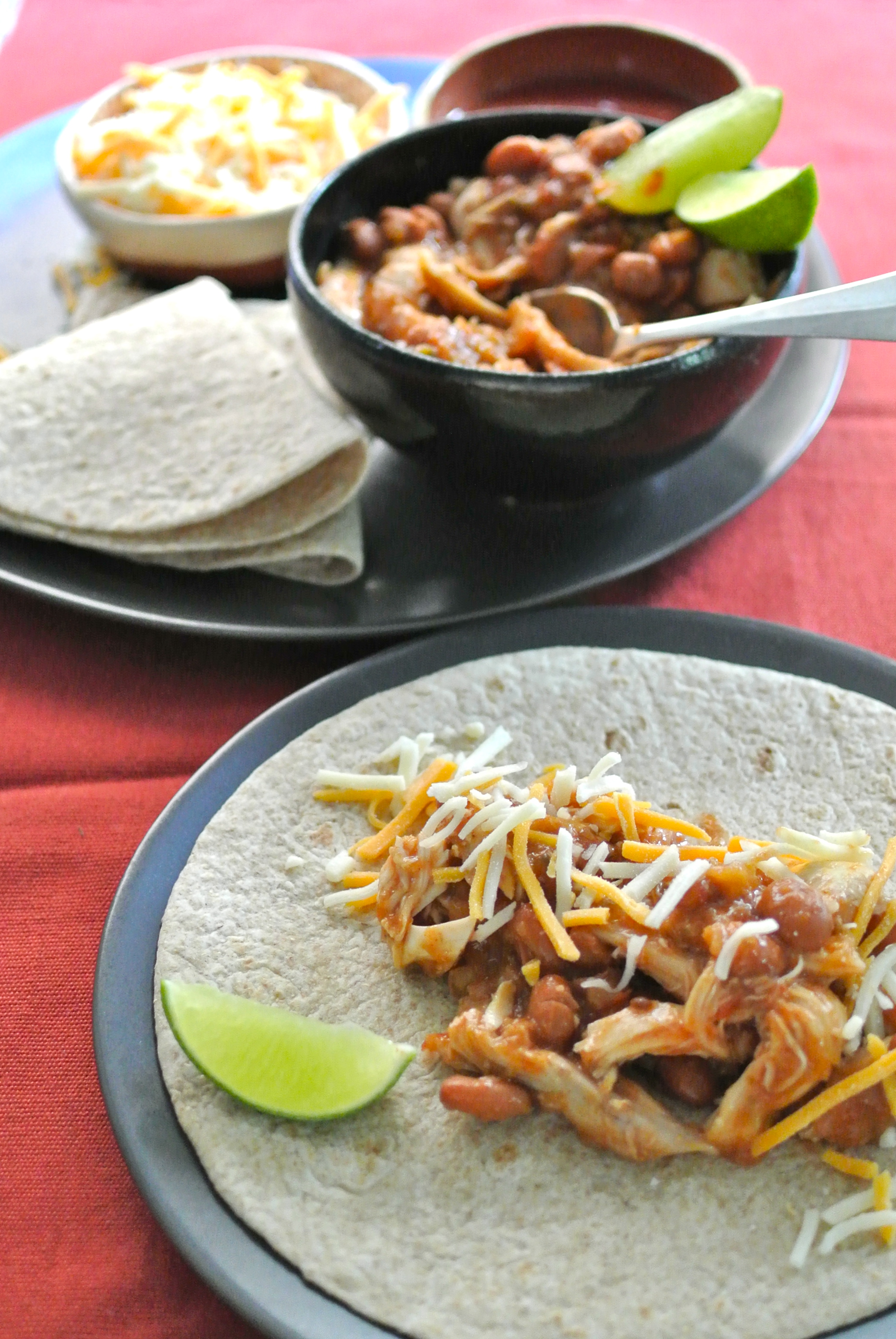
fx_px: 2196
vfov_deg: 33.9
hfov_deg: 23.1
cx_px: 495
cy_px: 666
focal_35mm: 59
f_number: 1.8
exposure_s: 1/125
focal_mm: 18.5
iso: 800
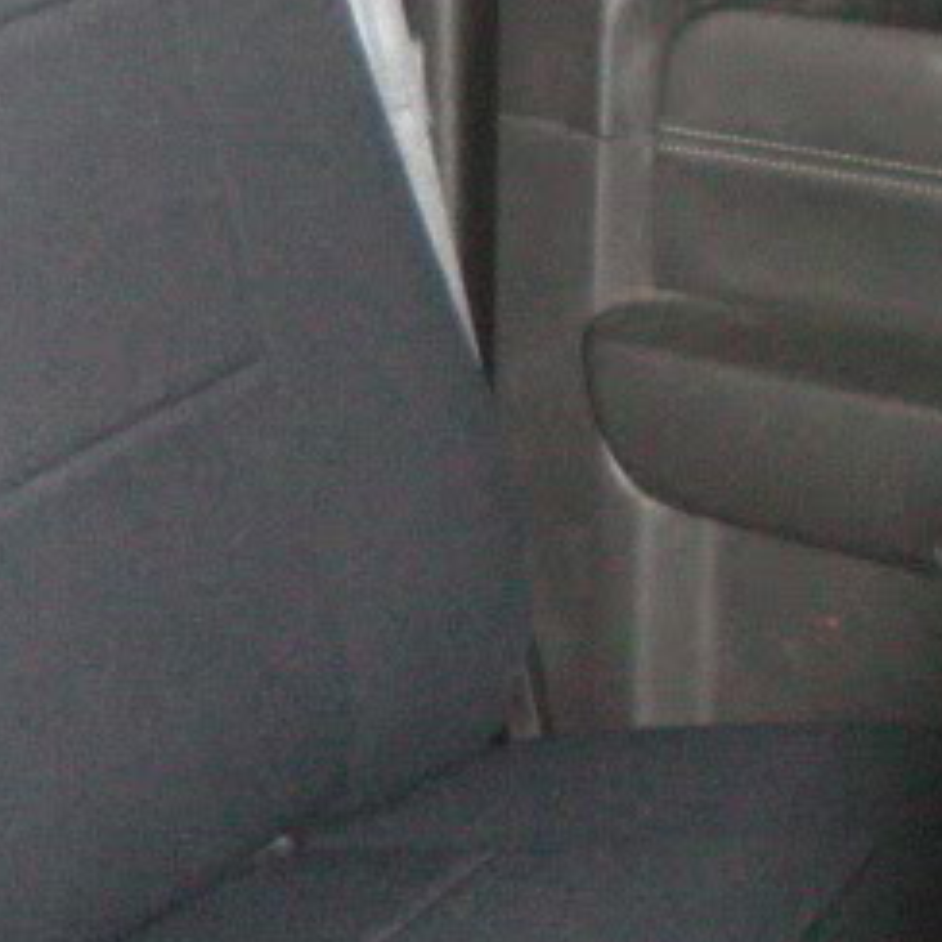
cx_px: -23
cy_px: 409
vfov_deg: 15.8
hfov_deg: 15.5
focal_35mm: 110
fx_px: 3387
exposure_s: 1/60
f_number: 3.1
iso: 400
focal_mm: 6.3
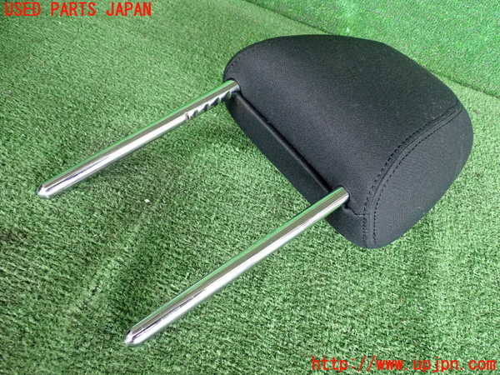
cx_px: 250
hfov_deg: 51.4
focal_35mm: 36
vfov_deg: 39.7
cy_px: 188
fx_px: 520
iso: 640
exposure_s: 1/125
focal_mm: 6.37
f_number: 2.5
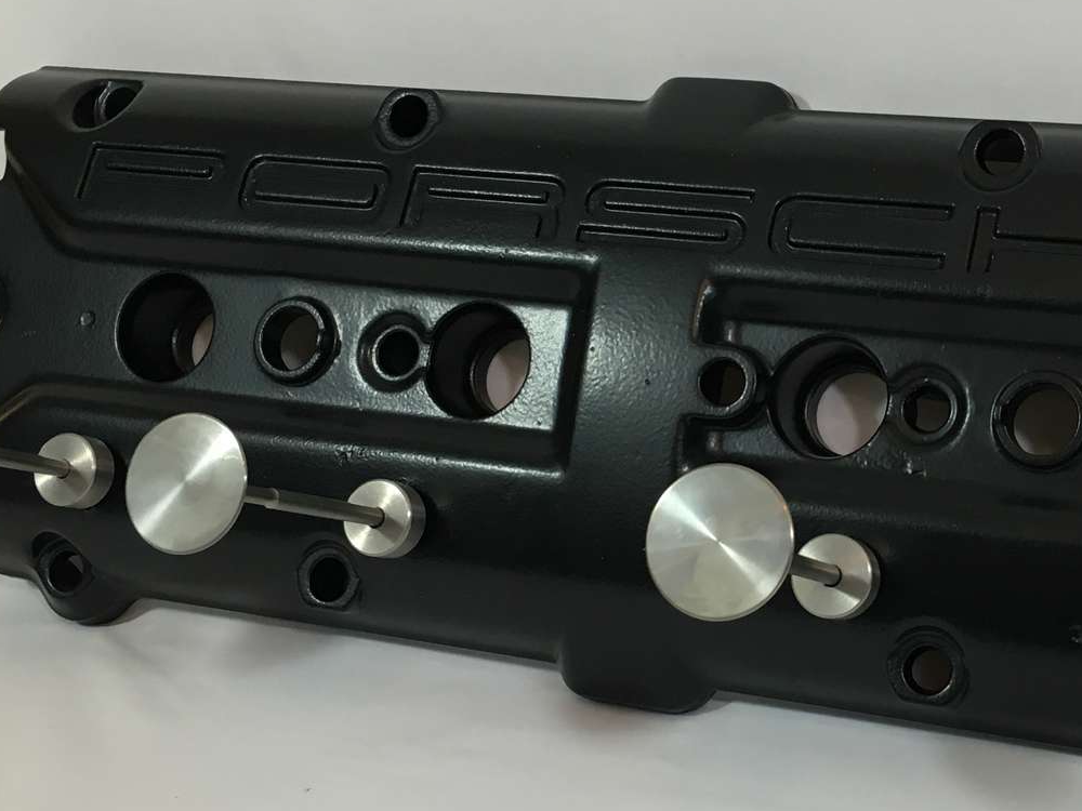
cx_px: 792
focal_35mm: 58
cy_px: 433
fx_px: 1813
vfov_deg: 25.2
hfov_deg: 32.7
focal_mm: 4.15
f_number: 2.2
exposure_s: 1/33
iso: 50
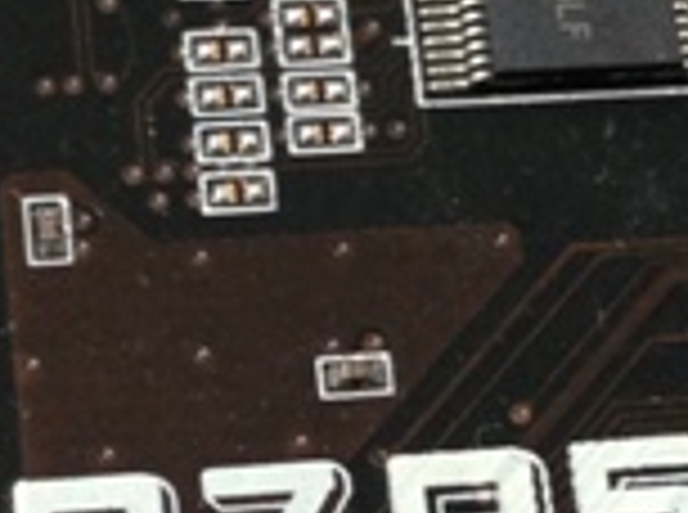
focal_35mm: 173
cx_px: 436
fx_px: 3430
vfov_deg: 8.5
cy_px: 567
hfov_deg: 11.4
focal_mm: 4.12
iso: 160
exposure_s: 1/20
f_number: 2.4
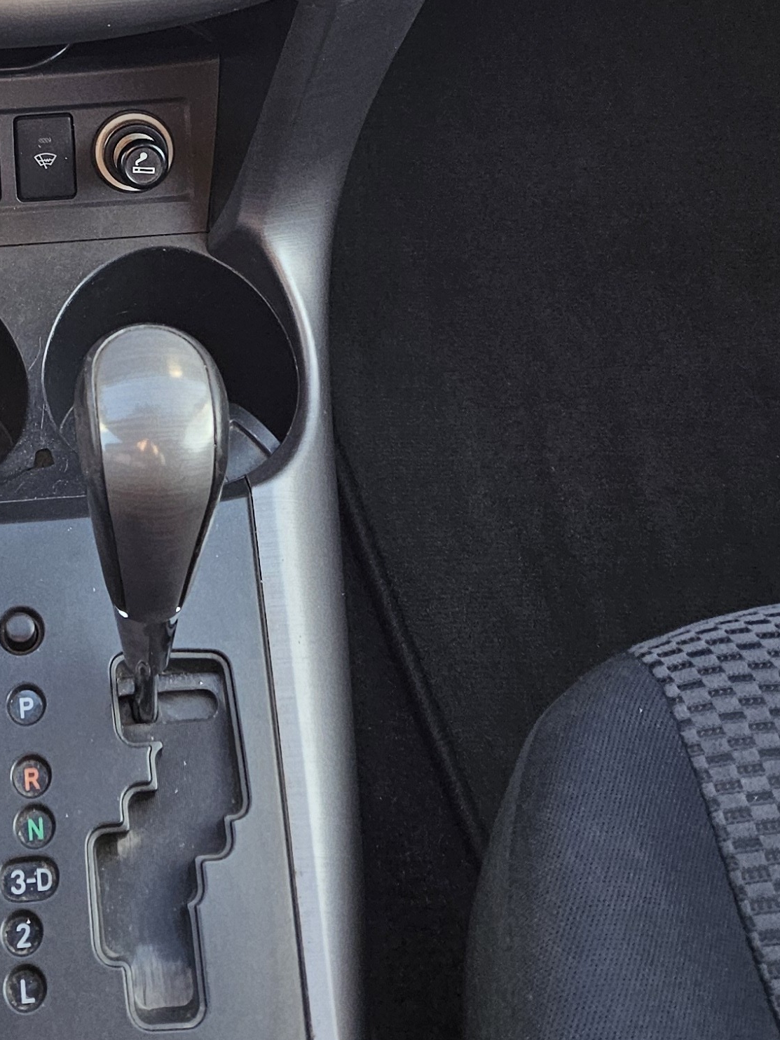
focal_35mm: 62
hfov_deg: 22.8
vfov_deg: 29.1
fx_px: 1863
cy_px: -15
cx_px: 13
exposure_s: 1/180
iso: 160
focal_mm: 5.4
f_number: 1.8
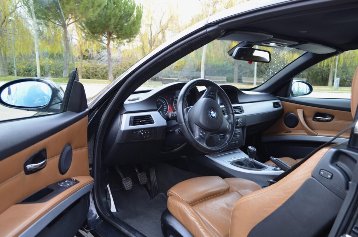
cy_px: 118
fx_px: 298
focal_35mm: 30
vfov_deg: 43.4
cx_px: 179
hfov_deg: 62.0
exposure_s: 1/100
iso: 400
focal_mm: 20
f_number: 5
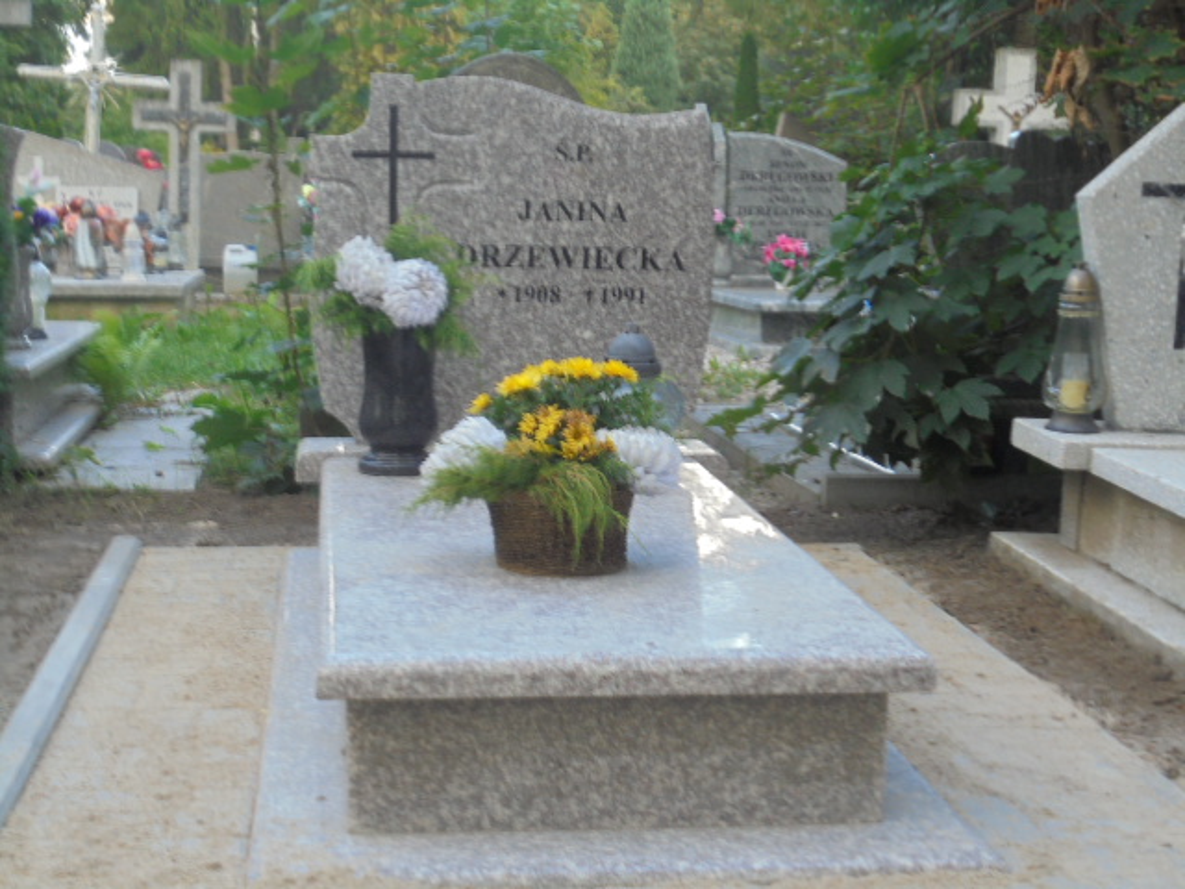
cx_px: 592
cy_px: 444
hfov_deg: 34.3
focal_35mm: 56
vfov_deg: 26.1
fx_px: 1917
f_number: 5.2
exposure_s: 1/30
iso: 100
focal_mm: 10.1
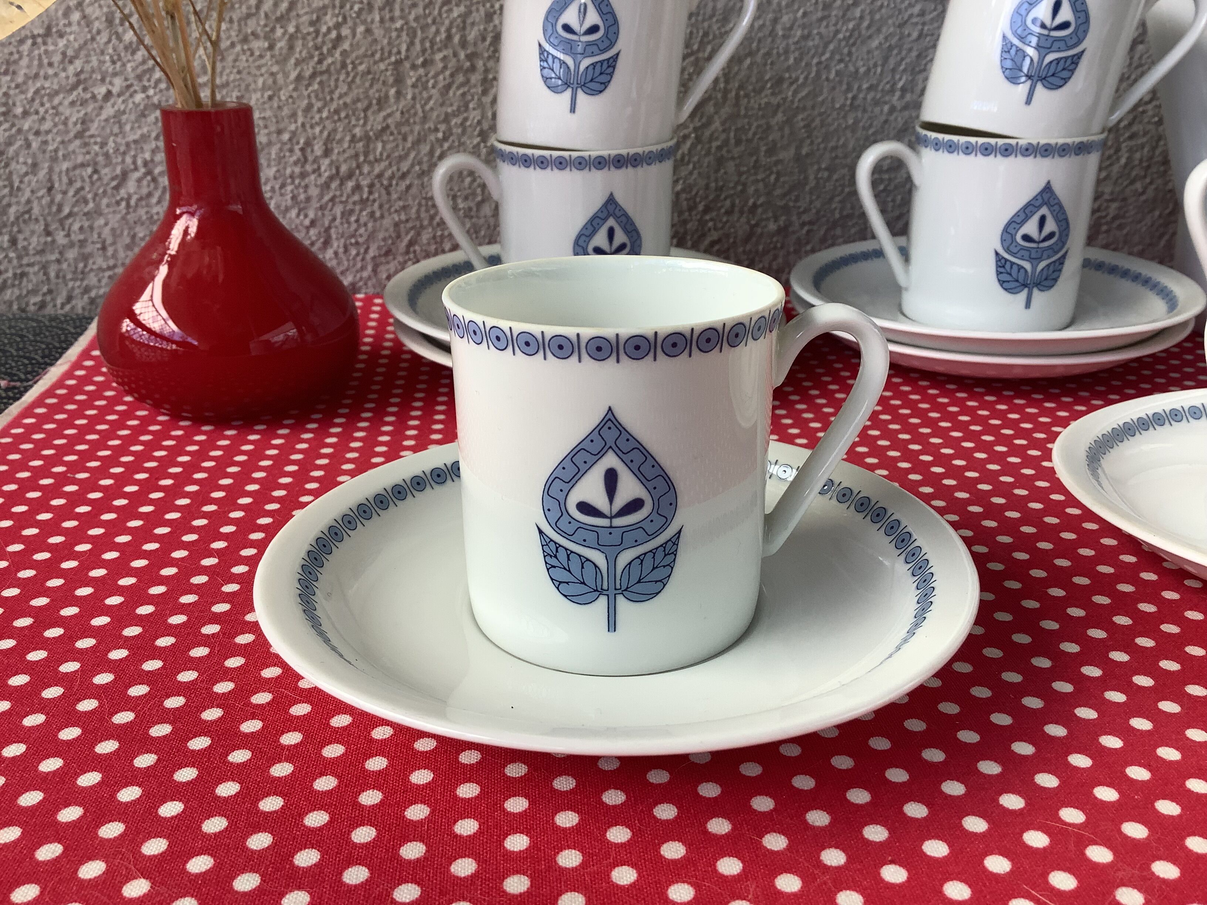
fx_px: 1081
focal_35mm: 31
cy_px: 452
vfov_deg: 45.4
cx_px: 604
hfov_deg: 58.4
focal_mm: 3.3
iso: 32
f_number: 2.4
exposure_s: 1/120
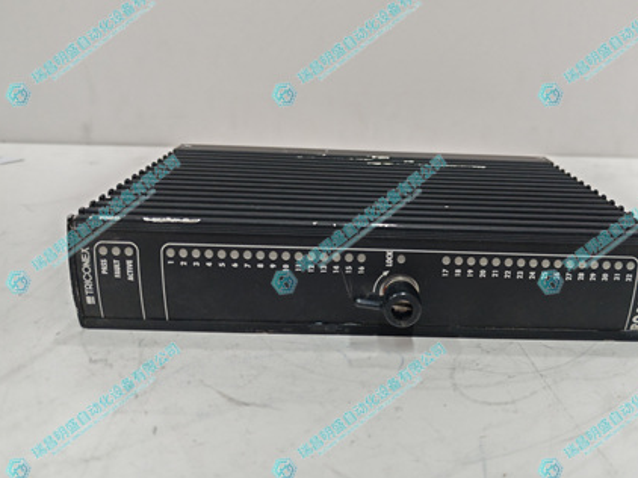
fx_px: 589
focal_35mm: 32
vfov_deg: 44.1
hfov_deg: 56.7
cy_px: 223
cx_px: 361
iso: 200
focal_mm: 5.52
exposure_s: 1/100
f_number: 1.95
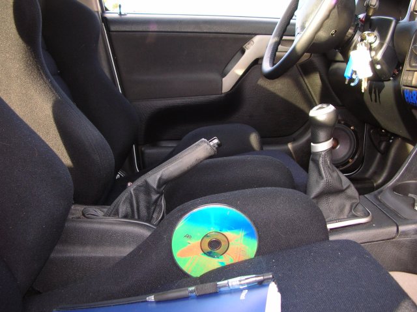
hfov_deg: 52.7
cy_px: 156
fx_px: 421
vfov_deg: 40.6
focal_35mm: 35
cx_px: 208
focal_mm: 5.8
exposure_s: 1/30
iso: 50
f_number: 2.8
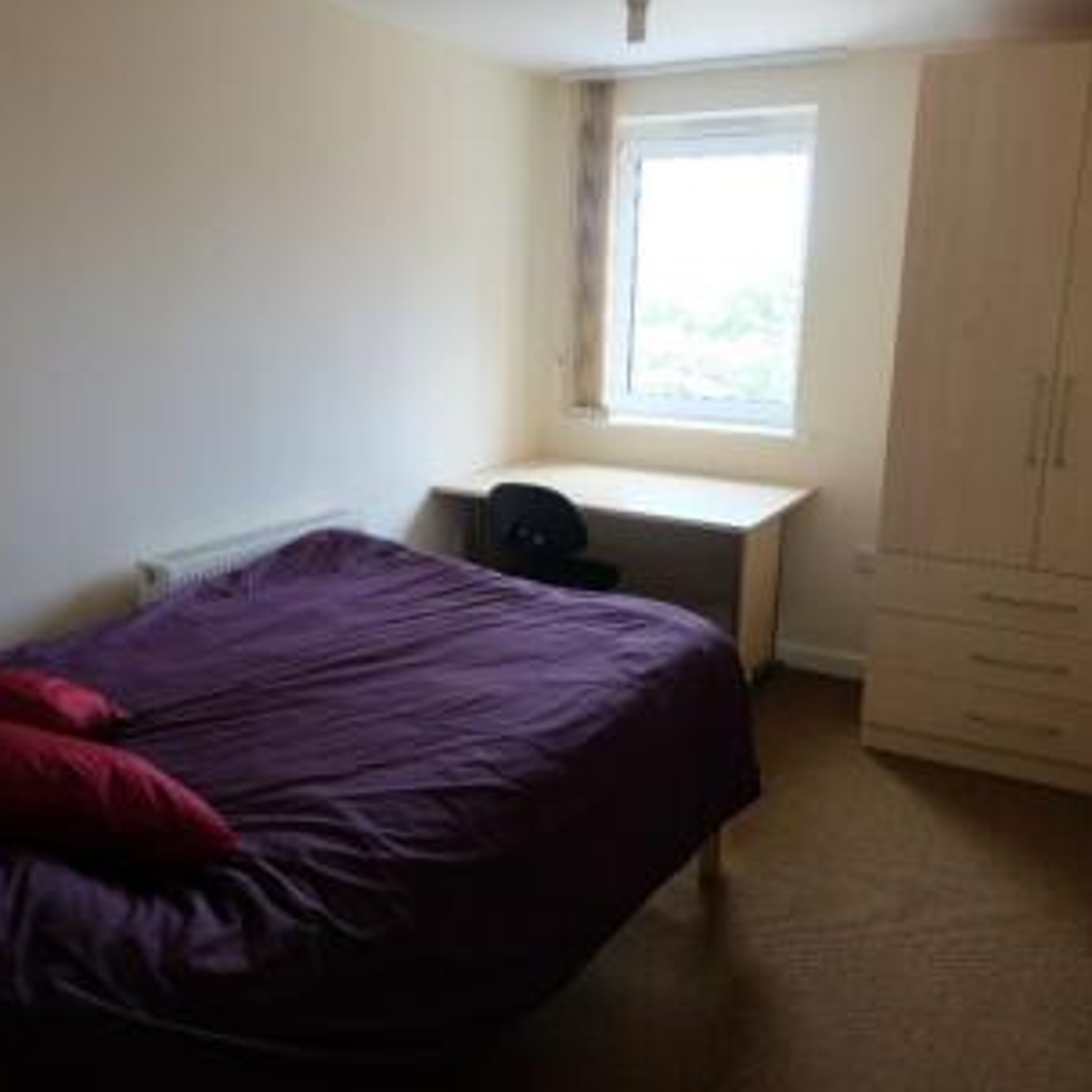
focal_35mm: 28
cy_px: 539
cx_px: 523
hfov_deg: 57.3
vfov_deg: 57.3
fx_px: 999
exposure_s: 1/80
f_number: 2.8
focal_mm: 14
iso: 640
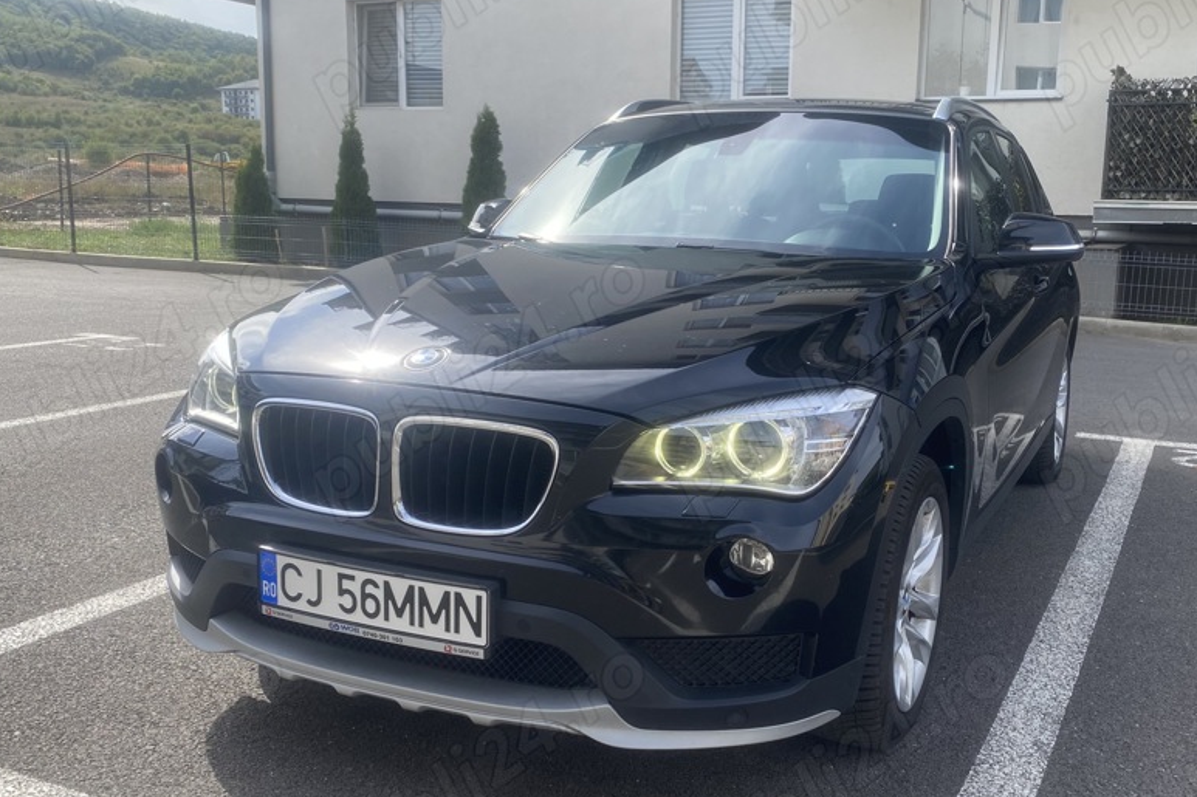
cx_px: 658
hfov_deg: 54.3
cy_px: 409
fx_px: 1163
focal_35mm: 35
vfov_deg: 37.8
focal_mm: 4.25
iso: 32
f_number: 1.8
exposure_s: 1/1258
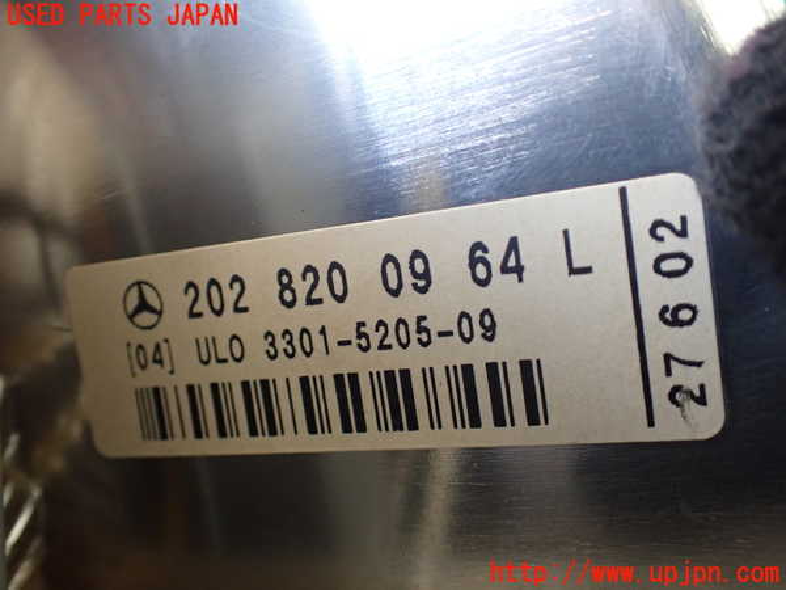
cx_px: 393
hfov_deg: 60.0
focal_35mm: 30
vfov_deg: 46.8
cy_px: 295
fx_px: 681
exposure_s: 1/125
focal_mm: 5.4
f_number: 2.3
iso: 400
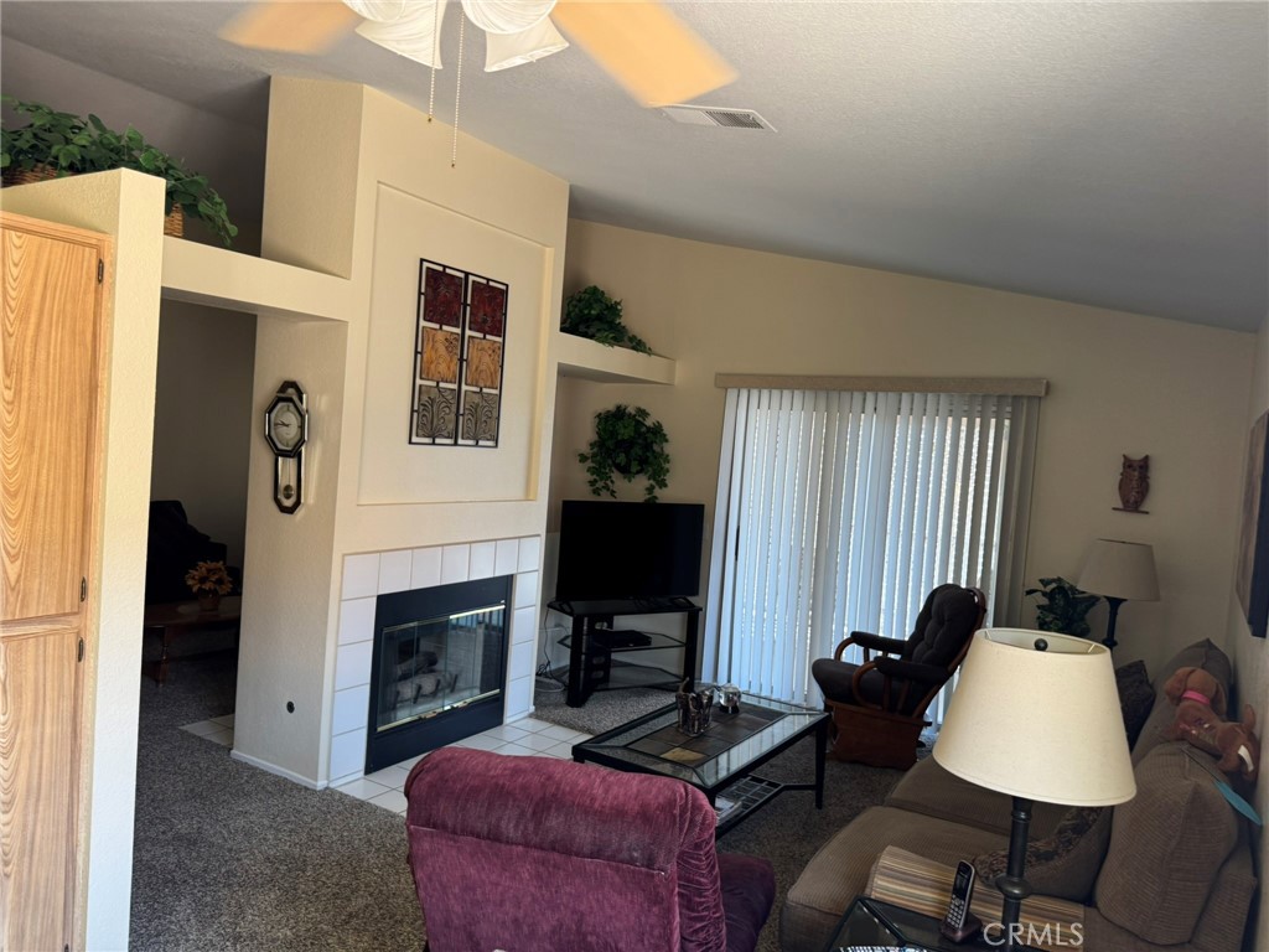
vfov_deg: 56.8
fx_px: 880
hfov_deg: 71.6
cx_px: 634
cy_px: 476
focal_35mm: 24
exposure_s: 1/60
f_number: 1.78
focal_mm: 6.76
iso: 125
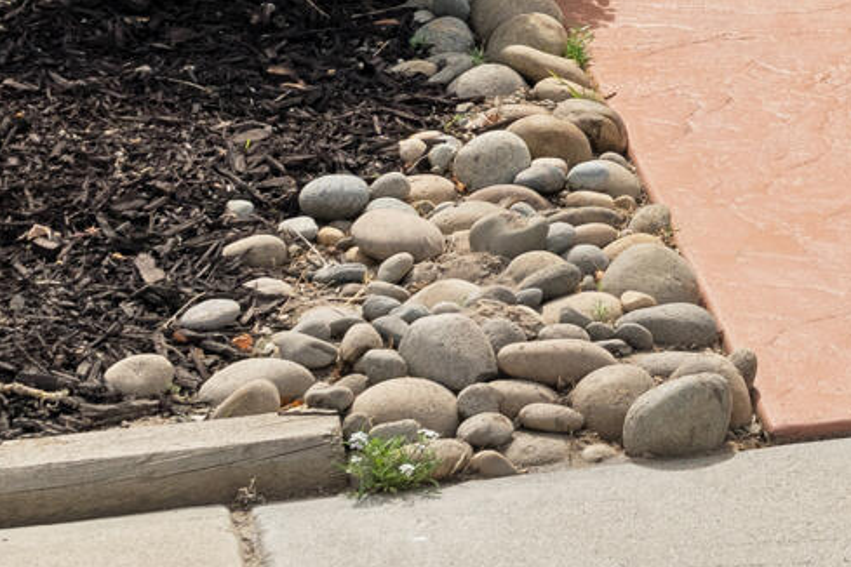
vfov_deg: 7.3
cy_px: -707
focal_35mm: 179
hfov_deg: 10.4
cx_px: 1796
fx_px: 4231
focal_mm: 35
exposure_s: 1/250
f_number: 8
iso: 400
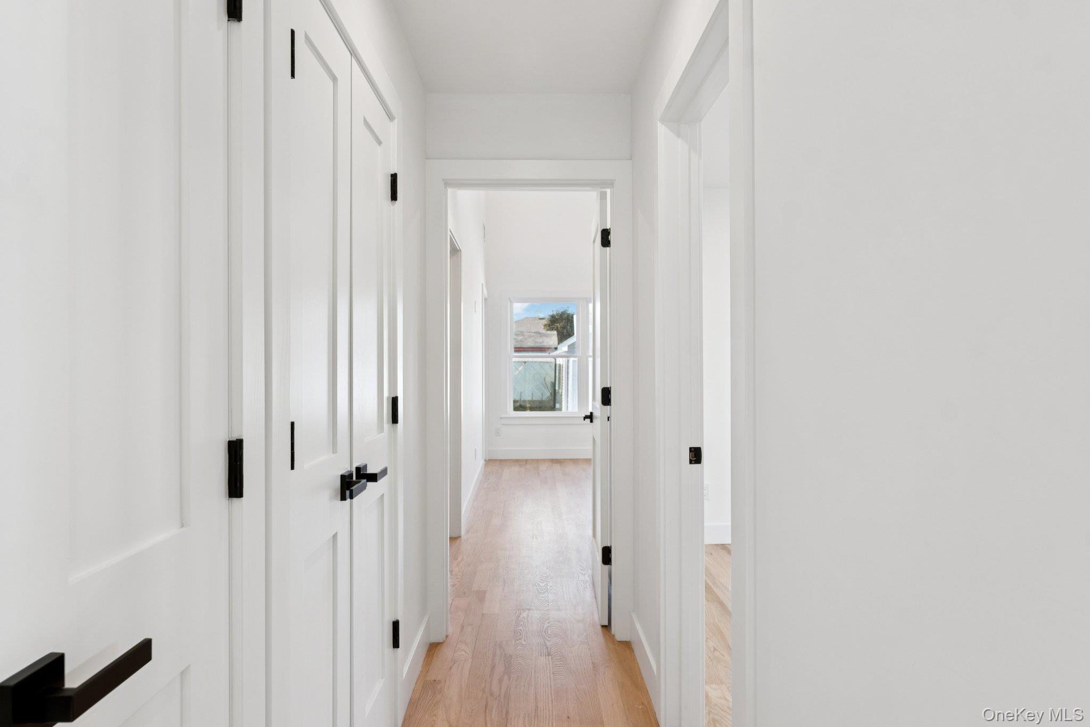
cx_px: 545
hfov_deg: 84.0
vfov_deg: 61.9
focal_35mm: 20
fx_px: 605
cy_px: 364
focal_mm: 20
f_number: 7.1
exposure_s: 1/50
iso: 320
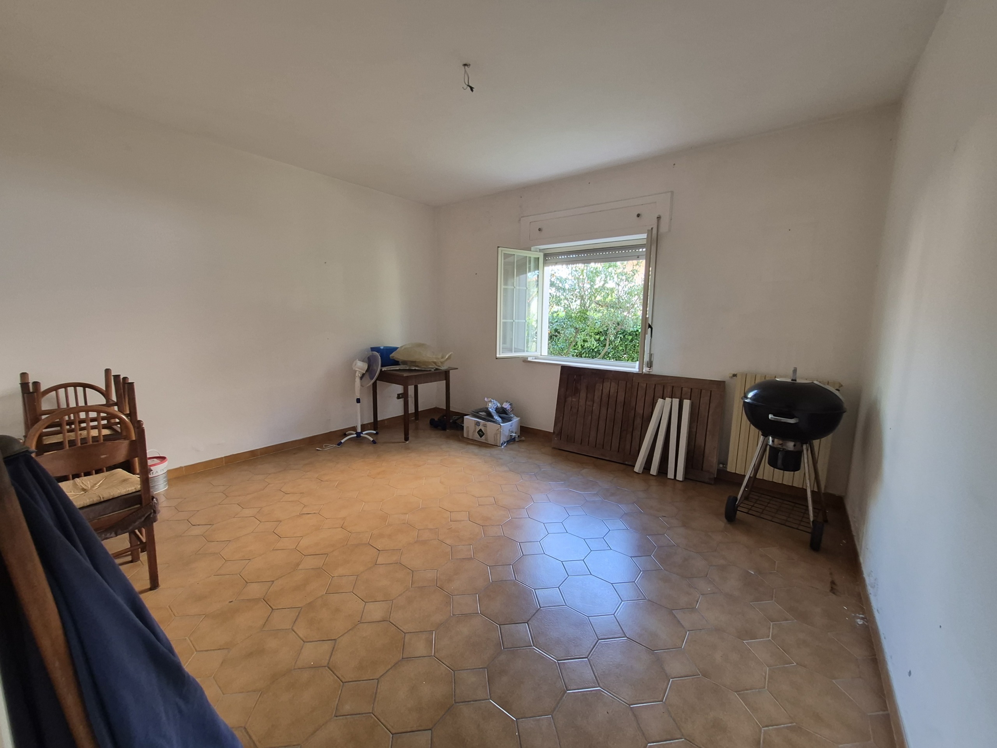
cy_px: 374
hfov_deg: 106.2
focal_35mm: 13
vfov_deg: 89.9
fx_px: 374
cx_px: 498
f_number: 2.2
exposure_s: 1/50
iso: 125
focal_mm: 1.74
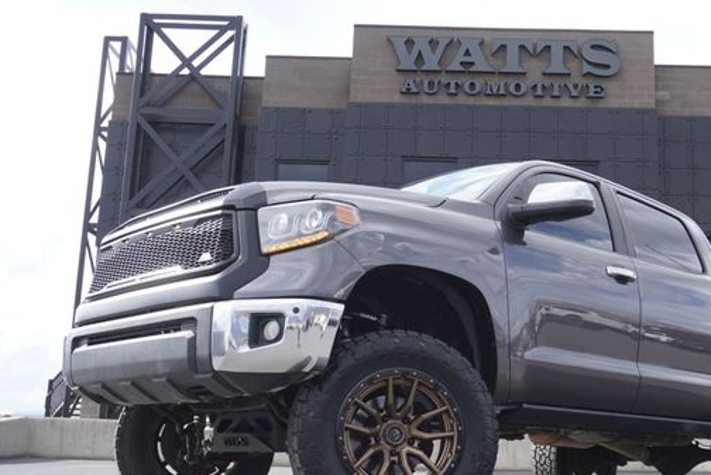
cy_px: 275
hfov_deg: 41.0
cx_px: 449
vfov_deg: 28.3
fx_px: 942
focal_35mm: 48
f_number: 6.3
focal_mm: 25
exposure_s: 1/160
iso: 100
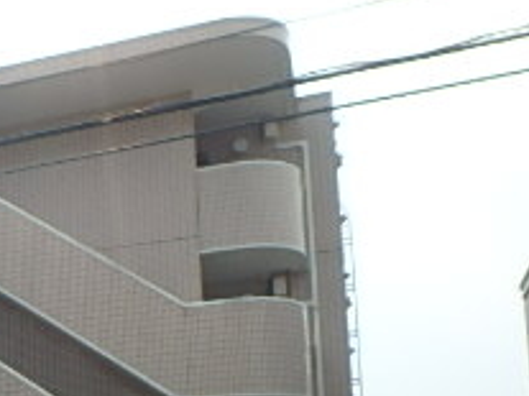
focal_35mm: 71
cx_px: -204
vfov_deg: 19.5
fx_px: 1084
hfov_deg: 23.4
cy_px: 478
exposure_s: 1/640
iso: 125
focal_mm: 4
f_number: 3.8
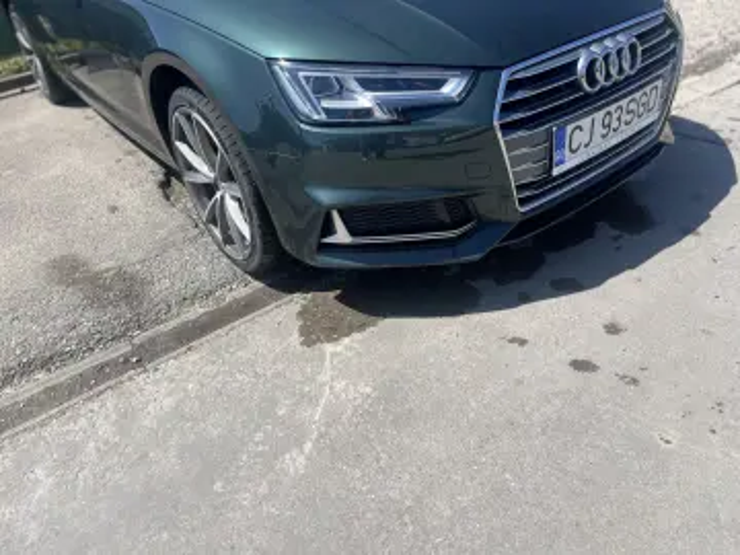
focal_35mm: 26
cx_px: 370
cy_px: 278
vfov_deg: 53.1
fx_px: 556
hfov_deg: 67.3
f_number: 1.6
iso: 50
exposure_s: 1/1647
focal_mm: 5.1
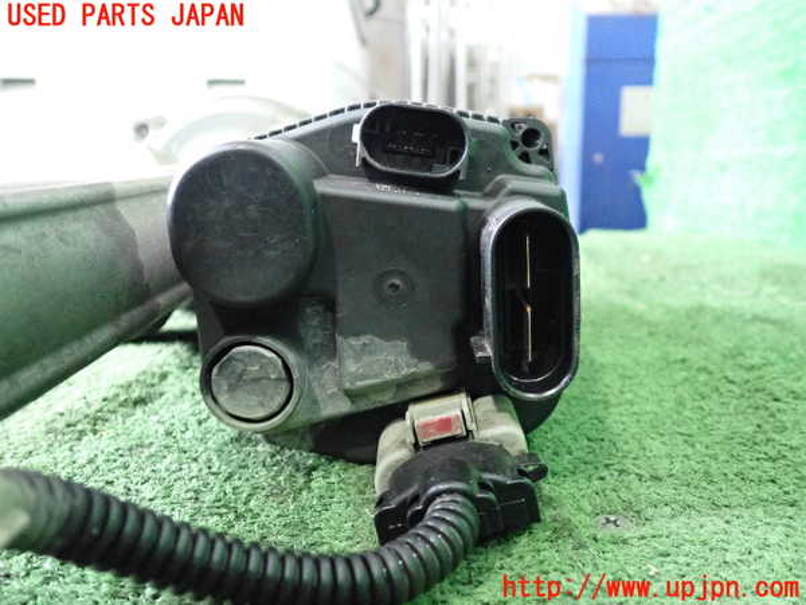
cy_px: 302
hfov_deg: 60.0
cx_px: 403
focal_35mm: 30
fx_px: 699
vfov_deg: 46.8
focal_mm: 5.4
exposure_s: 1/125
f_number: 2.3
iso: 2500
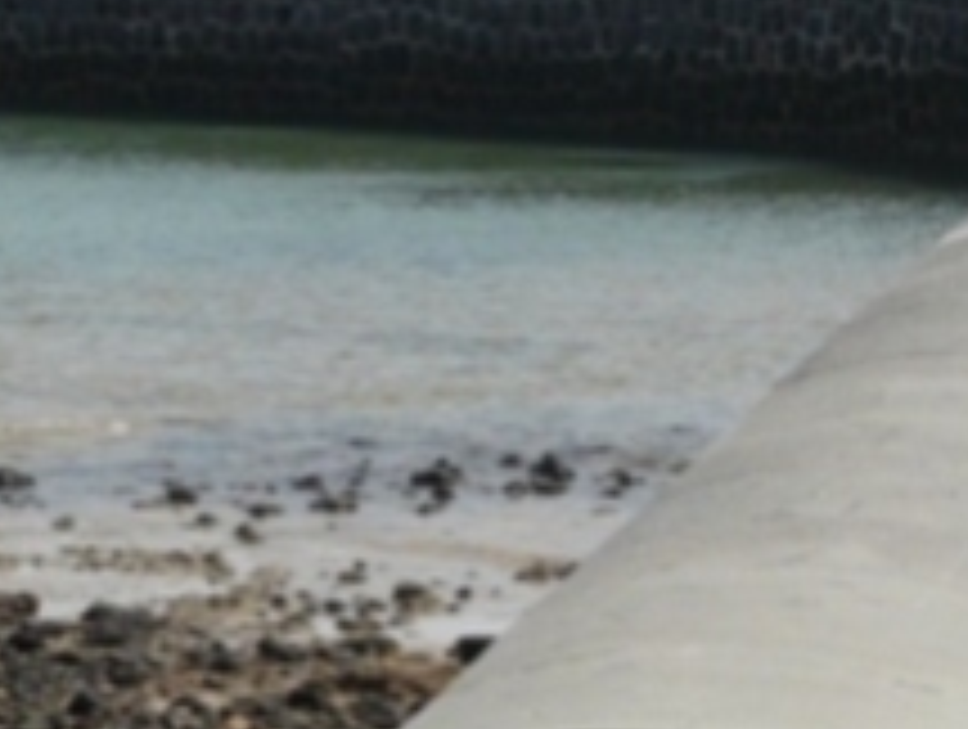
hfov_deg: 8.0
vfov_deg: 6.0
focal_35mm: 247
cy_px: -29
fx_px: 6919
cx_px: 331
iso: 100
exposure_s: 1/400
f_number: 5.6
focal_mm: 12
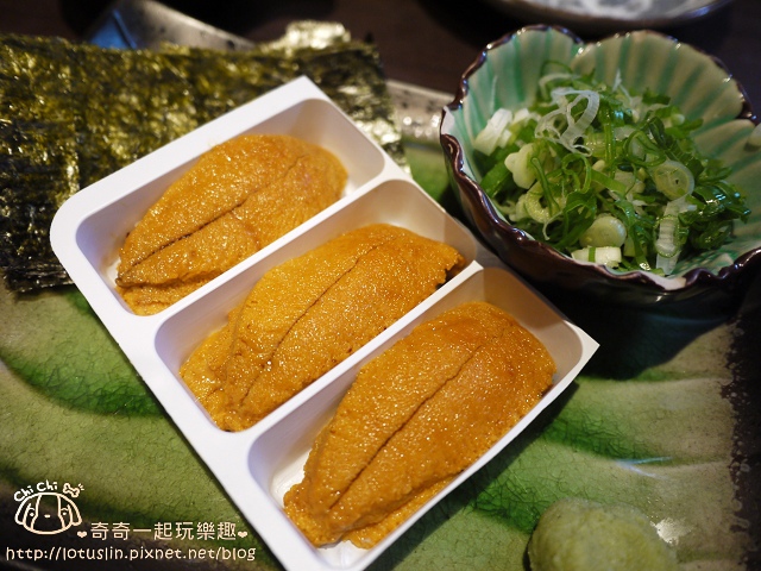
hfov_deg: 63.4
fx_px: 616
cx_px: 380
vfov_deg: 49.7
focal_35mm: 28
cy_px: 286
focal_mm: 14
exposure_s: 1/10
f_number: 2.5
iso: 400
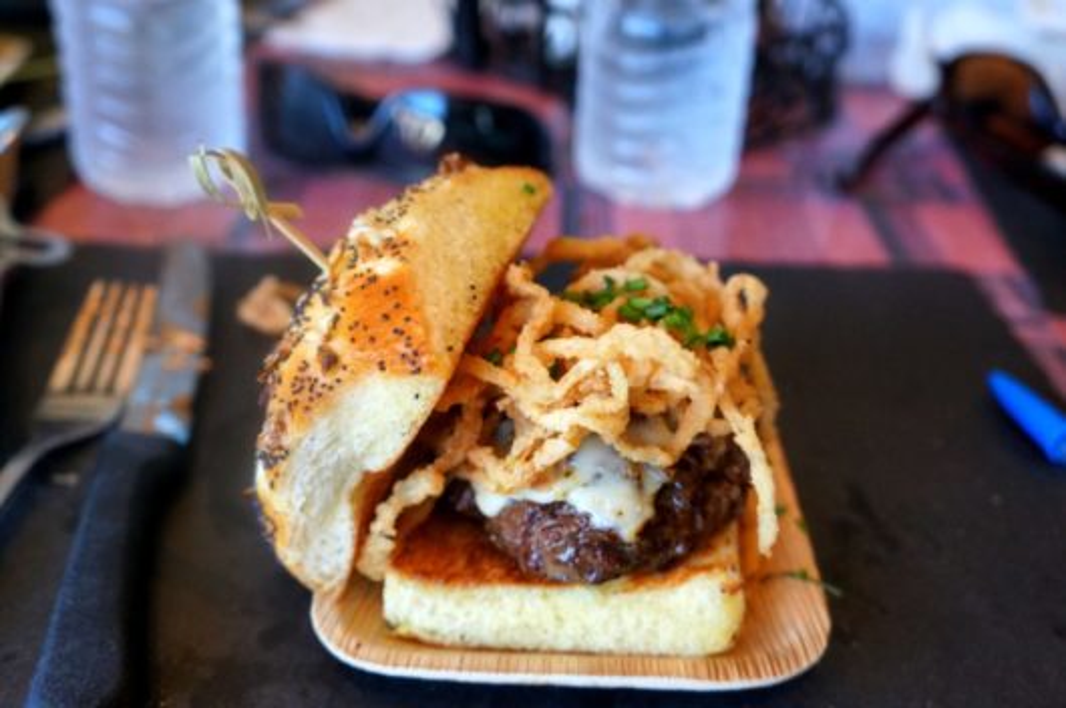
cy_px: 354
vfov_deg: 38.3
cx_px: 533
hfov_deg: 55.2
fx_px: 1020
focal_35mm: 34
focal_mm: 23
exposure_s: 1/160
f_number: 4
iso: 1000
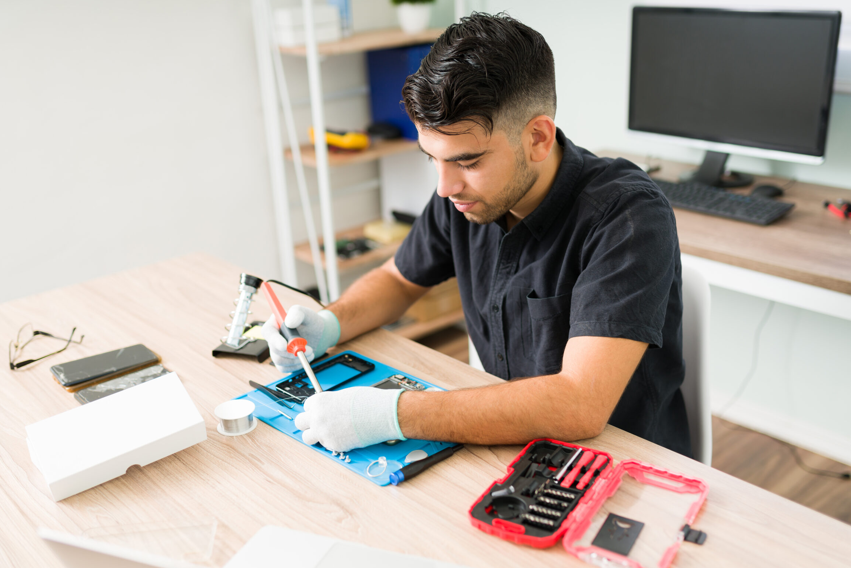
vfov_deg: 34.2
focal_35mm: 39
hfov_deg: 49.5
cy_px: 315
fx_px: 922
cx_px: 435
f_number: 1.8
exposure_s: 1/200
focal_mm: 35
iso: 100
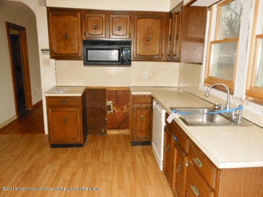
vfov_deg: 49.7
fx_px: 213
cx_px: 132
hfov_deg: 63.4
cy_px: 98
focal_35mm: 28
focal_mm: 5
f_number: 3.7
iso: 500
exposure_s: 1/25
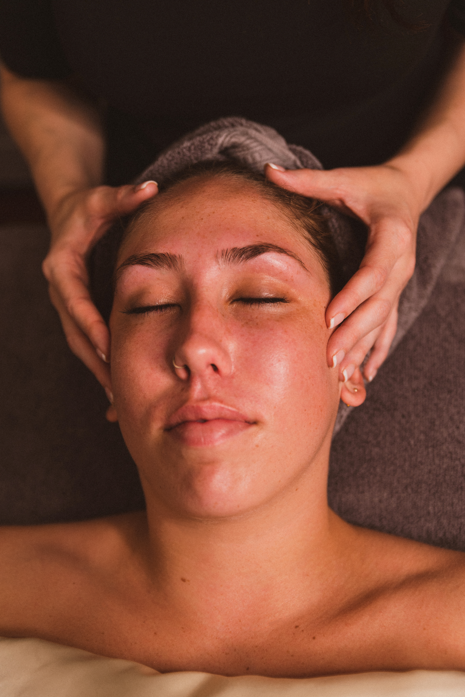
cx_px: 232
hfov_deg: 31.9
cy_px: 348
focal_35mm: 42
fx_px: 813
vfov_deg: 46.4
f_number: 2.8
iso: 320
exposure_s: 1/80
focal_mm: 42
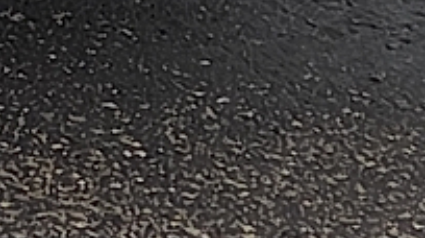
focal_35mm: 334
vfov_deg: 3.4
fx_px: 3758
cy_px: -921
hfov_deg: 6.1
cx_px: -752
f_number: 1.8
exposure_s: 1/909
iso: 76
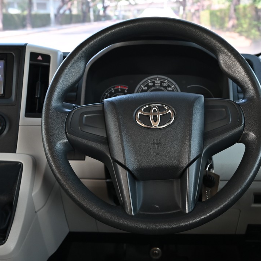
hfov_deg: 35.9
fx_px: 401
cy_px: 129
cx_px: 158
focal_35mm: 47
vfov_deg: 36.1
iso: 560
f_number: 5.6
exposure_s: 1/60
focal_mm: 24
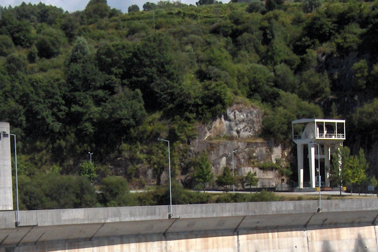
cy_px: 328
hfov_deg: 16.9
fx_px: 1270
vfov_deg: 11.1
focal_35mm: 121
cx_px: 161
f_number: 4.8
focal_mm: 8
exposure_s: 1/1064
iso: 100
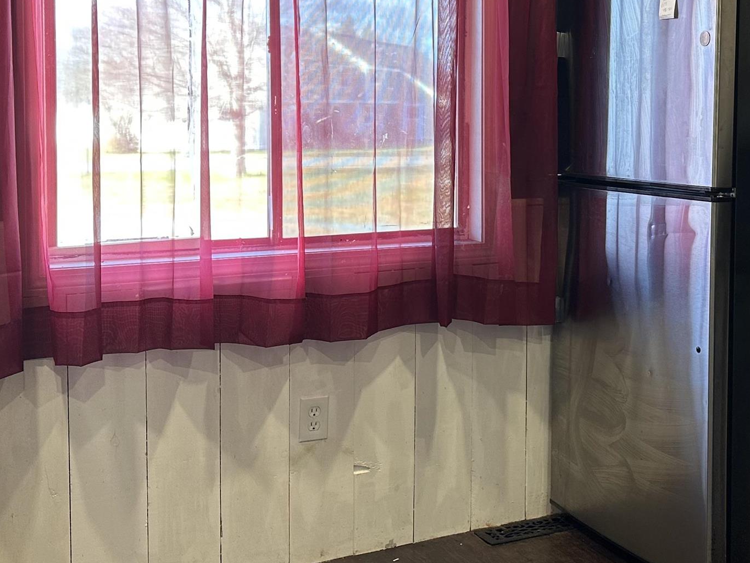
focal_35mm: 54
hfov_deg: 34.4
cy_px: 169
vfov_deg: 26.8
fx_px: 1170
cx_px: 605
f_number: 1.78
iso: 125
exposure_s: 1/60
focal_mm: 6.86
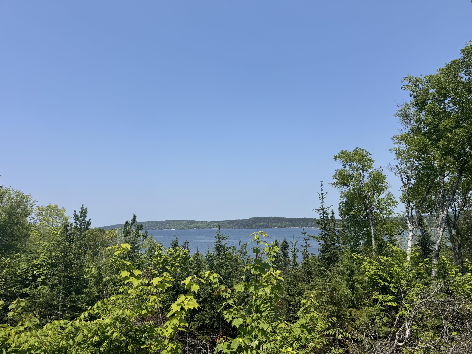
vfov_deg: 56.8
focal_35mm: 24
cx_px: 236
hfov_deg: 71.6
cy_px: 177
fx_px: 327
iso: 80
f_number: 1.78
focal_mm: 6.76
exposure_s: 1/6410
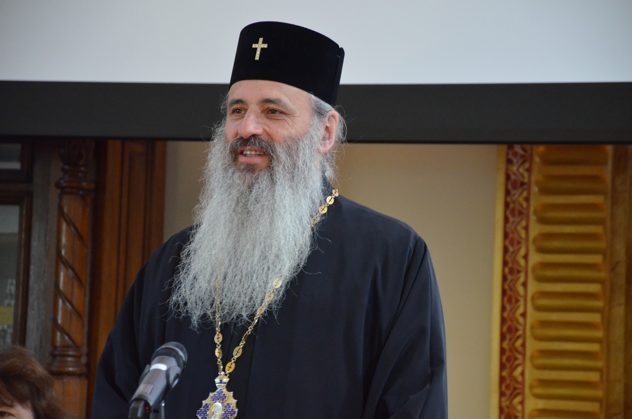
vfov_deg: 7.5
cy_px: 210
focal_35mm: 183
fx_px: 3206
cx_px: 316
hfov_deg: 11.3
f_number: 5.6
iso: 3200
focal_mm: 122
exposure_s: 1/40
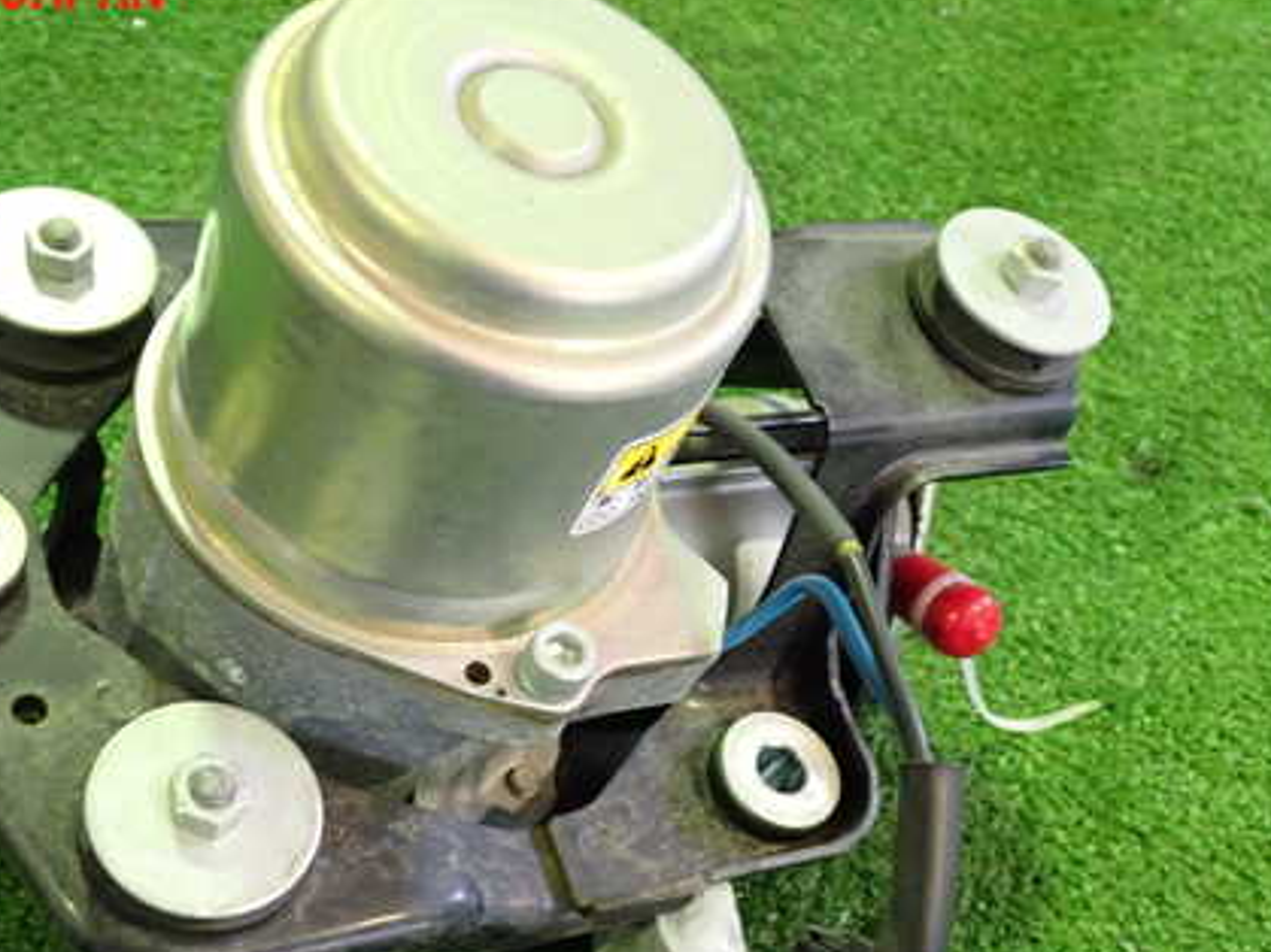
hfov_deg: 43.7
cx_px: 522
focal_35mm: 43
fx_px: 1578
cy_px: 634
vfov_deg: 33.3
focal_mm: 5.4
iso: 500
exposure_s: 1/30
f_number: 2.3
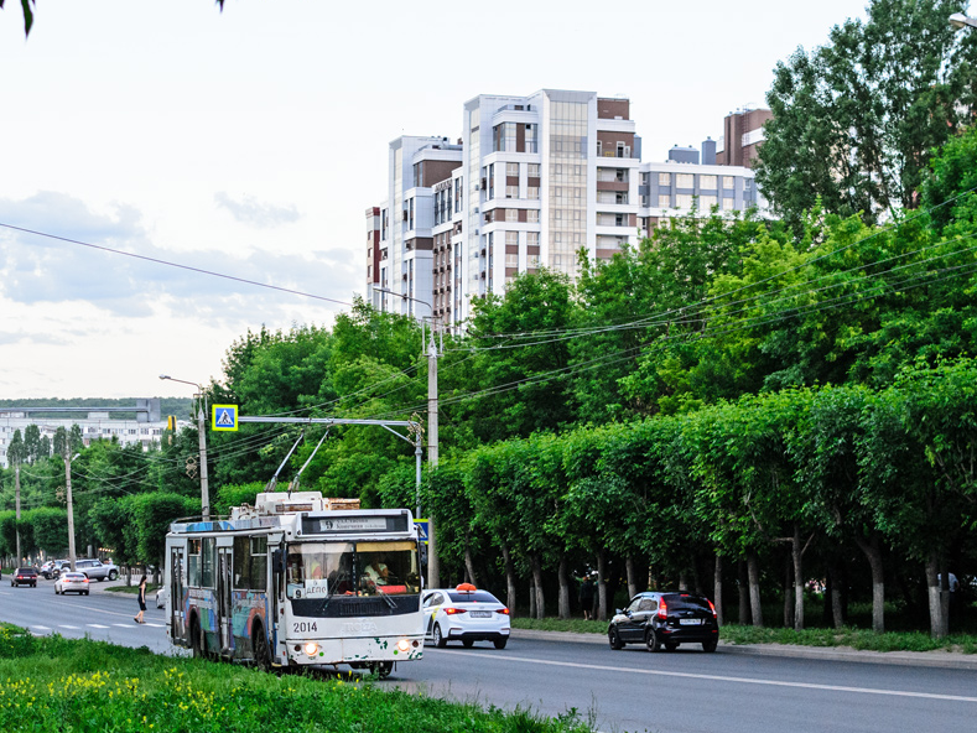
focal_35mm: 77
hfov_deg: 25.3
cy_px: 359
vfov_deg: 19.2
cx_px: 367
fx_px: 2166
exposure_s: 1/320
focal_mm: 35
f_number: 4
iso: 400
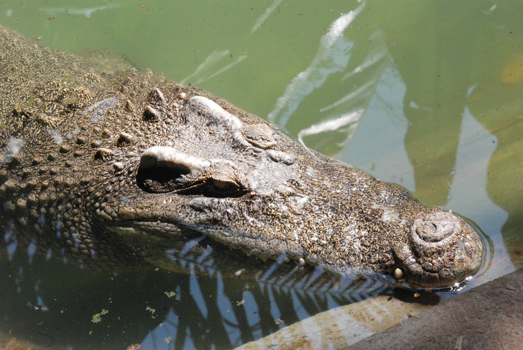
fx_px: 2945
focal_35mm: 202
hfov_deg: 10.1
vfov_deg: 6.8
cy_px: 175
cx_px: 262
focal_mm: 135
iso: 1600
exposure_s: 1/160
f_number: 24
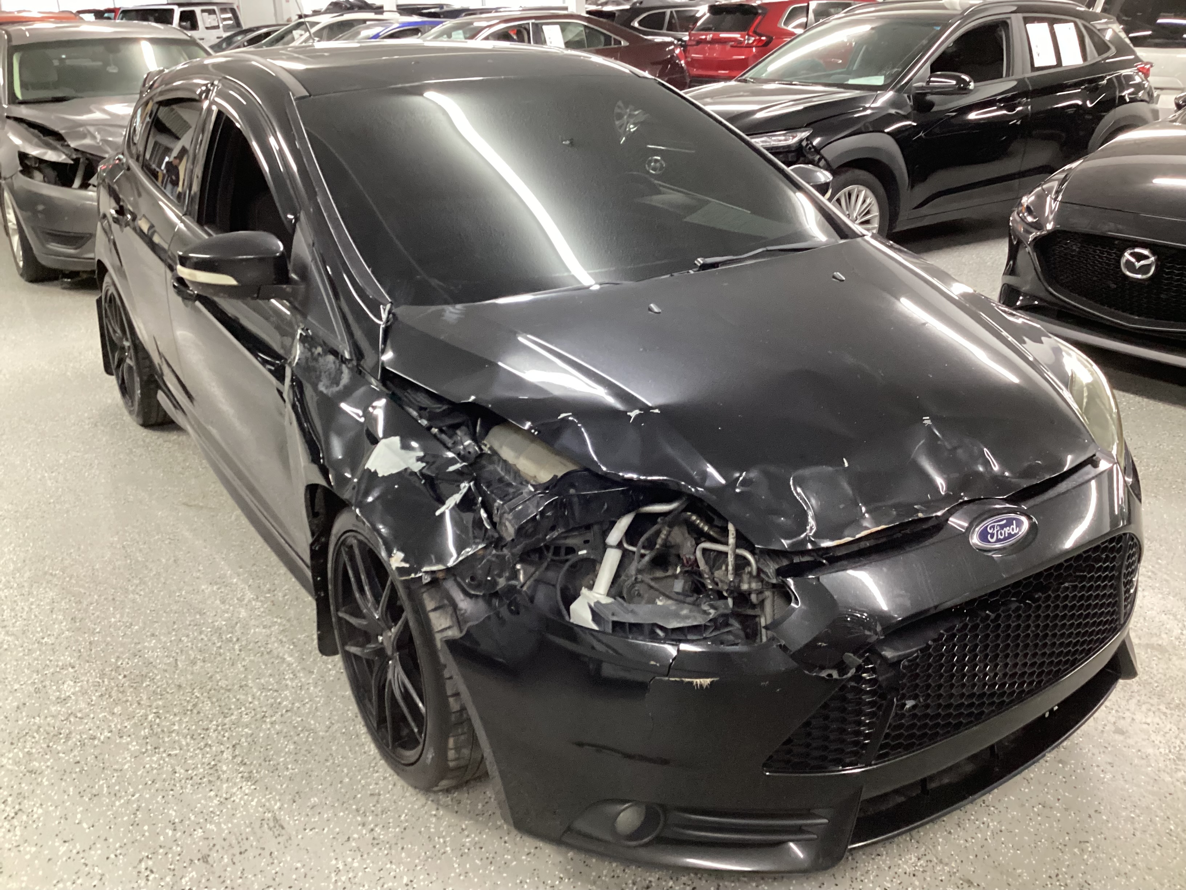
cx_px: 593
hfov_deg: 58.4
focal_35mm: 31
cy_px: 445
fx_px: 1062
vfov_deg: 45.4
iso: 400
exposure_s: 1/30
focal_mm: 3.3
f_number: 2.4
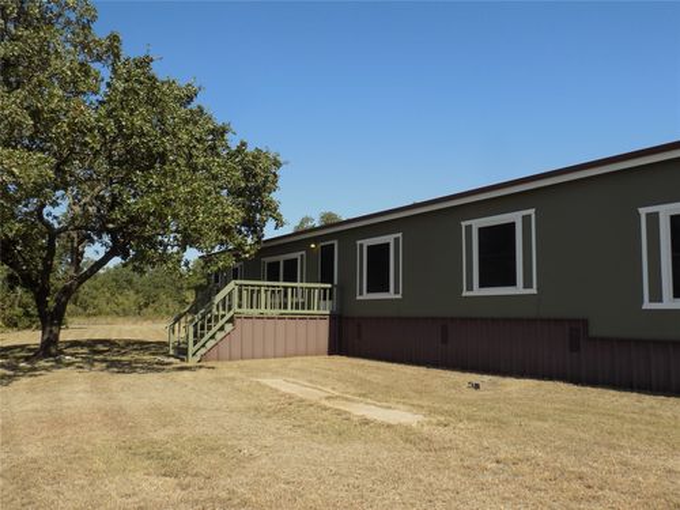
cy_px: 255
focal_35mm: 30
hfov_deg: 60.0
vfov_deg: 46.8
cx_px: 340
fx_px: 589
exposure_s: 1/1000
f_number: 3.3
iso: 80
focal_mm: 5.3
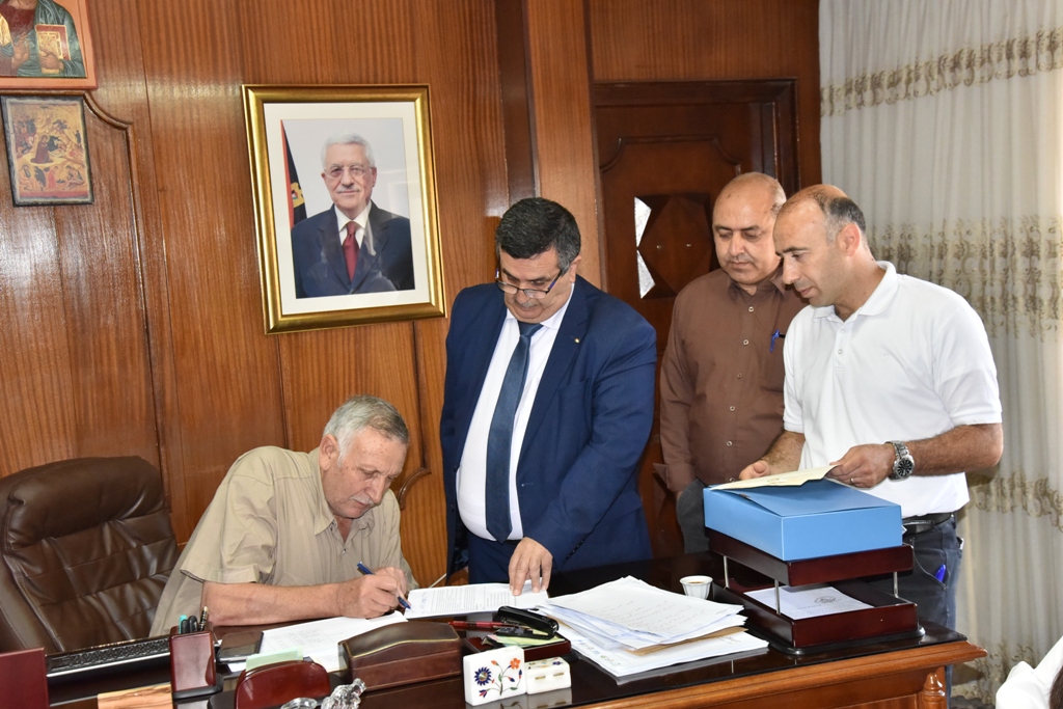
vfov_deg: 29.3
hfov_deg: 42.7
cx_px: 532
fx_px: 1358
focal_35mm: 46
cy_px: 354
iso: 3200
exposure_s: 1/250
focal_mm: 46
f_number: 7.1
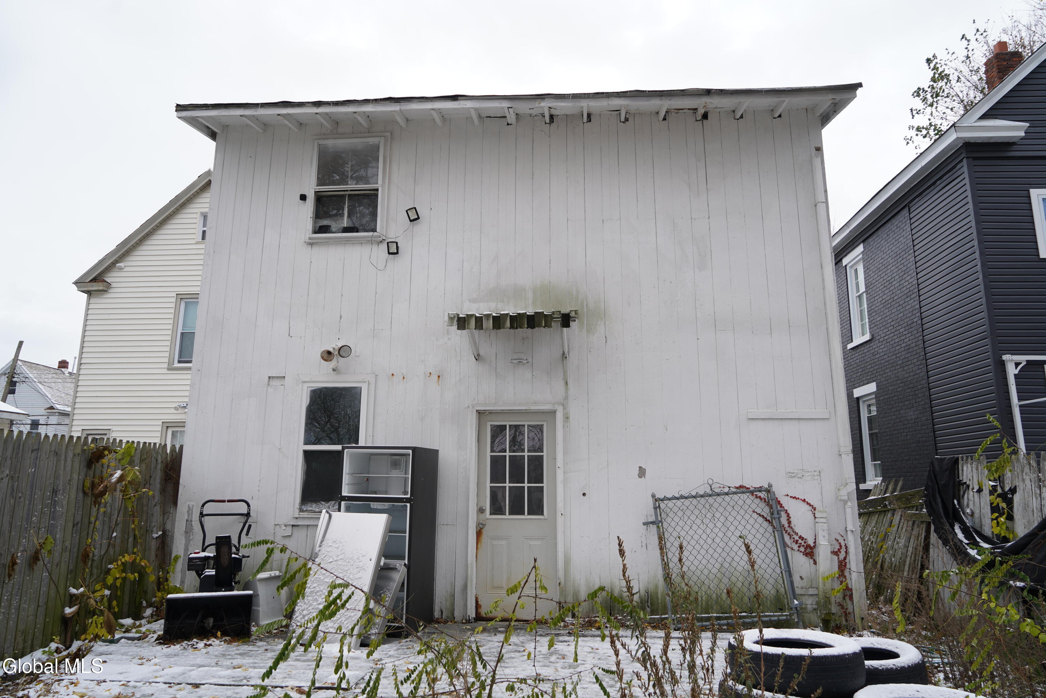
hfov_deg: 73.7
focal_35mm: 24
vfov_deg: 53.1
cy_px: 349
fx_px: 697
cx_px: 523
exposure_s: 1/100
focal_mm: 24
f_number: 5
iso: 100
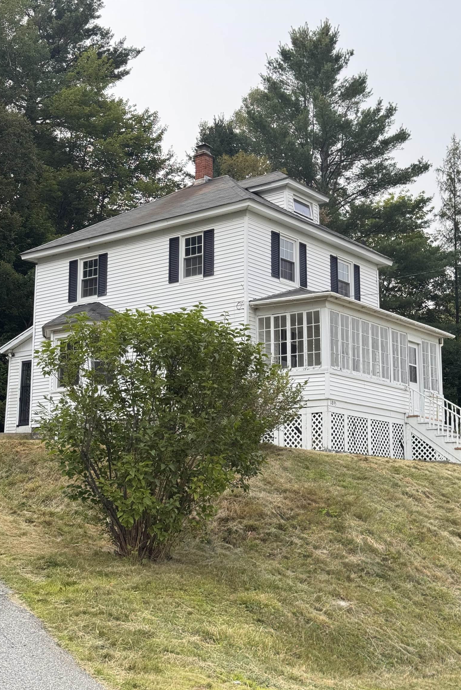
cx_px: 237
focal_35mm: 50
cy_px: 345
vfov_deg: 39.6
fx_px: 960
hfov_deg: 27.0
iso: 64
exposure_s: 1/1312
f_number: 1.78
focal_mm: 6.76
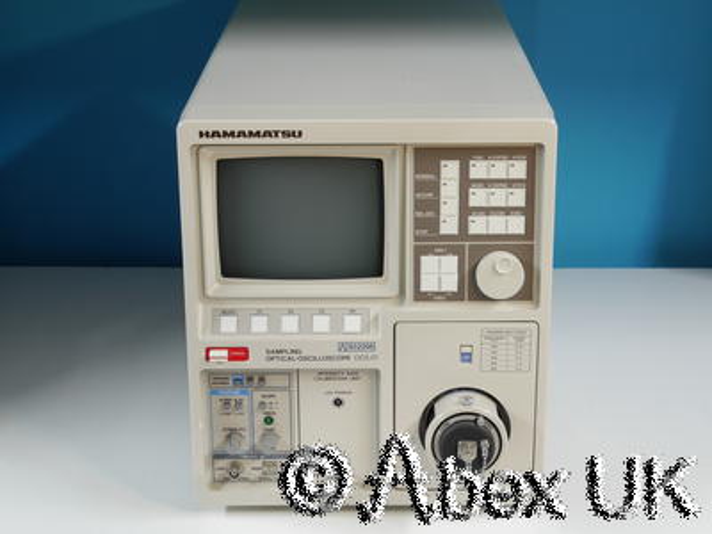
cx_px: 356
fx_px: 1522
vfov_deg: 19.9
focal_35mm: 74
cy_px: 267
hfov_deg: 26.3
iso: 200
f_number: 8
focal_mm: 37
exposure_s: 1/2.5
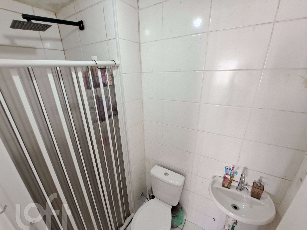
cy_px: 123
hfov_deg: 102.1
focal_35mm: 14
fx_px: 124
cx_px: 154
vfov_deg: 85.5
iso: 200
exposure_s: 1/40
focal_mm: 1.74
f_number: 2.2
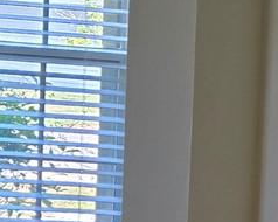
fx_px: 1241
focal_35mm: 151
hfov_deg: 12.0
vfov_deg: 10.2
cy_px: 192
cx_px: 466
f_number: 1.8
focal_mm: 5.4
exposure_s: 1/120
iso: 80
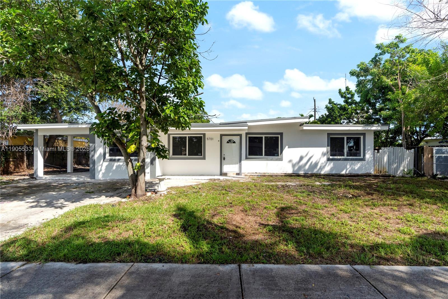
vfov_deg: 73.7
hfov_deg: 96.7
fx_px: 199
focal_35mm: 16
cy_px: 150
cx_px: 224
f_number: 9
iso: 800
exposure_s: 1/1250
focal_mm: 16
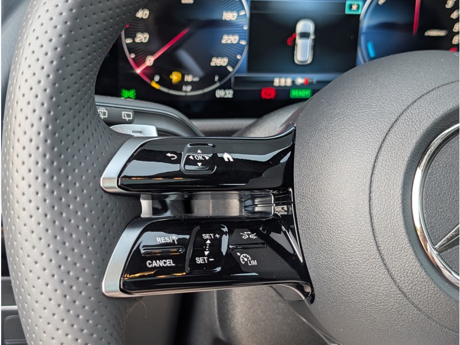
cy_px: 172
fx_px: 651
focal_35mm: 49
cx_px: 230
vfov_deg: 29.7
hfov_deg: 38.9
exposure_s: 1/223
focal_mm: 6.9
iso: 112
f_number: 1.68
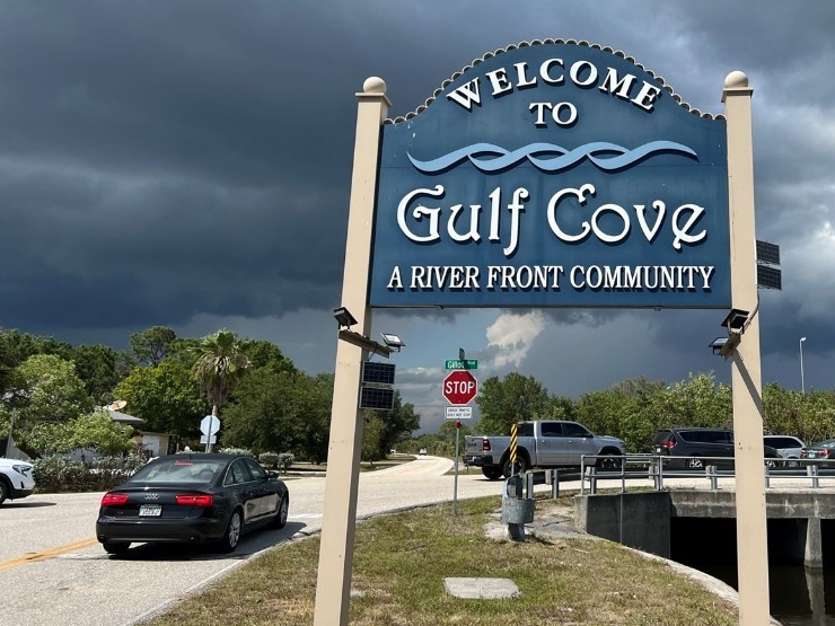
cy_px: 230
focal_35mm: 36
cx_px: 575
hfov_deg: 50.2
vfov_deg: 39.4
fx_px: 868
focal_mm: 5.7
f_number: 1.5
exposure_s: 1/5882
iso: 50
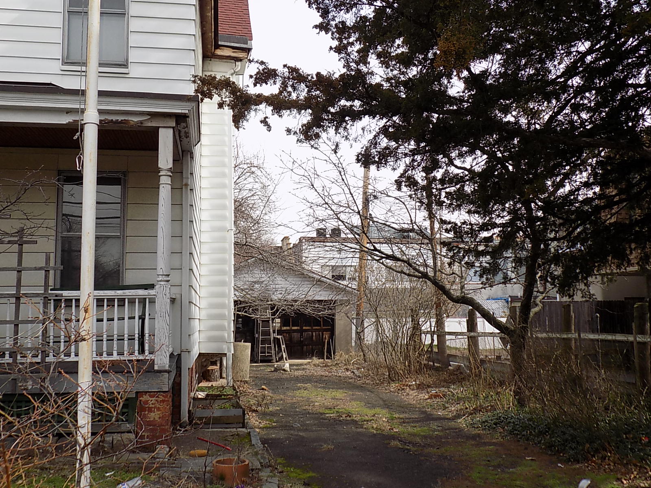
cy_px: 244
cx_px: 326
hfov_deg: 54.0
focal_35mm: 34
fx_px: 639
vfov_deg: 41.8
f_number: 3.4
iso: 80
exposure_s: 1/400
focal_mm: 6.1
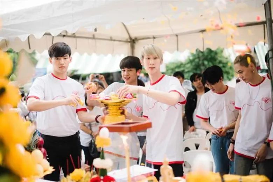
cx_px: 136
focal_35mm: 50
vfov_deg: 27.0
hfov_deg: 39.6
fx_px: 379
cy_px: 91
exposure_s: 1/250
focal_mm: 50
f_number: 2.2
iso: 100
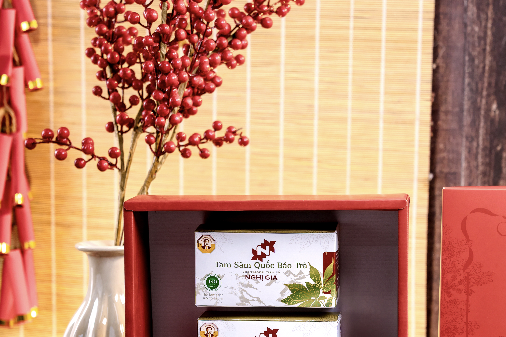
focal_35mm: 113
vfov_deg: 12.1
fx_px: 1588
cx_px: 254
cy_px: 271
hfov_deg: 18.1
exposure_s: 1/200
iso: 320
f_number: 5
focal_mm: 75
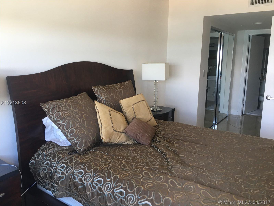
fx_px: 230
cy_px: 103
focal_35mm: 29
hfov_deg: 61.7
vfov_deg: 48.2
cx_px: 137
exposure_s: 1/15
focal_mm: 4.15
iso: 25
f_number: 2.2
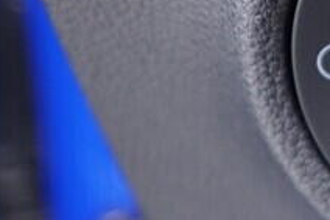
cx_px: 592
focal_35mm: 174
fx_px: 1594
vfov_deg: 7.8
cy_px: -2
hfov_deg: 11.0
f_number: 2.8
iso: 500
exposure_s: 1/40
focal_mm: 24
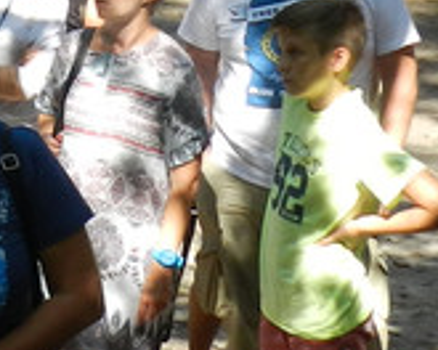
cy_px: 8
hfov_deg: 12.5
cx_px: -267
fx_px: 1880
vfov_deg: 10.6
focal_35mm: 145
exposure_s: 1/200
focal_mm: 4
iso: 160
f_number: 3.4
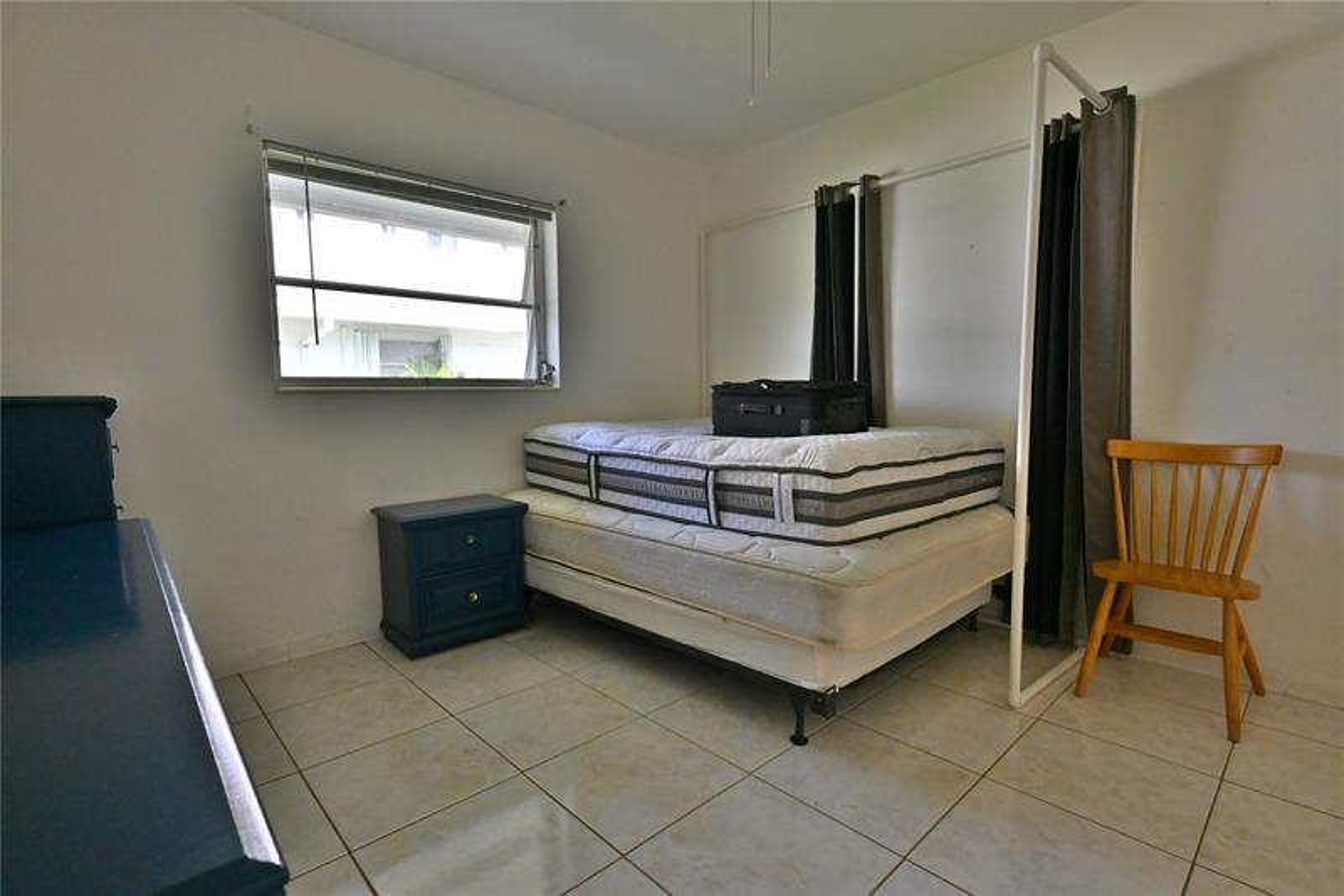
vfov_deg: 70.4
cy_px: 448
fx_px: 634
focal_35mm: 17
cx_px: 672
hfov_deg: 93.3
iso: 8000
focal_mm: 17
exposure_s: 1/640
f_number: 8
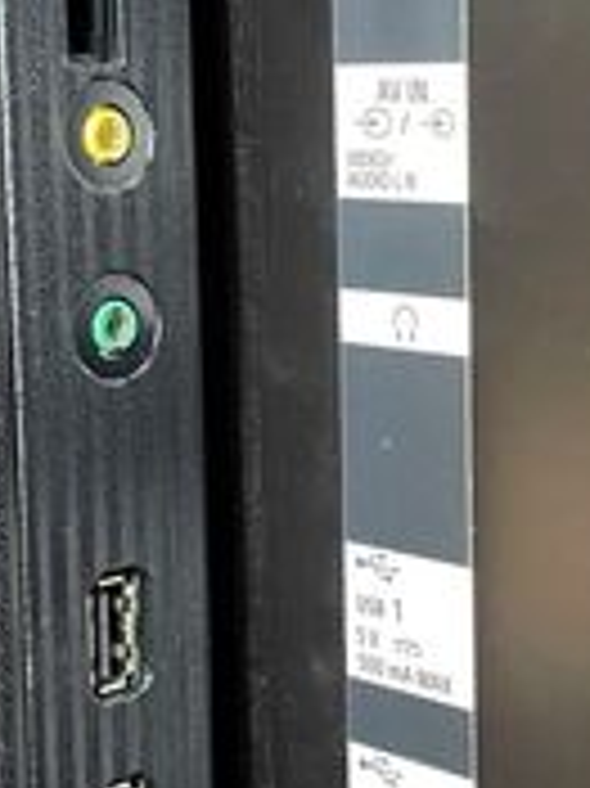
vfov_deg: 23.8
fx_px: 1866
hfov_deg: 17.9
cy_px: 329
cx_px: 365
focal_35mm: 82
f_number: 1.6
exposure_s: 1/30
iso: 500
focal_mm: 4.2
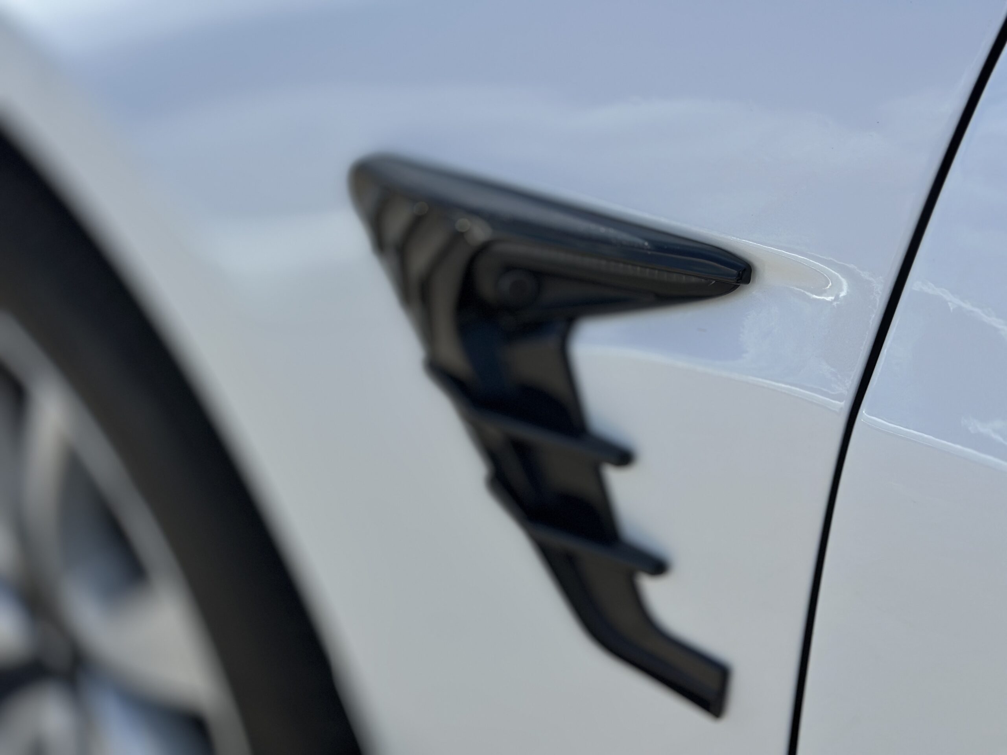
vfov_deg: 30.3
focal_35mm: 48
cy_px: 378
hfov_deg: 39.7
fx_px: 1396
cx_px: 504
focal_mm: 6.86
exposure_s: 1/5882
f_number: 1.78
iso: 100
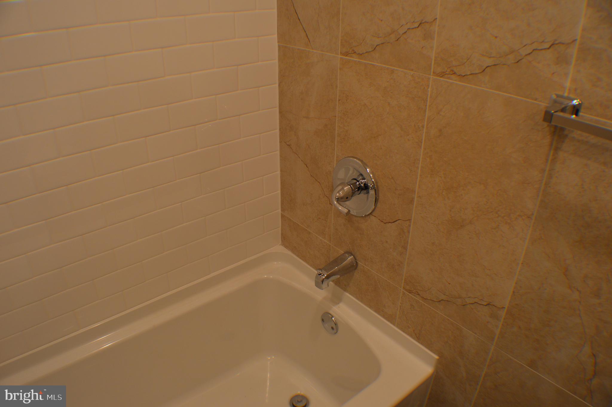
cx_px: 306
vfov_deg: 43.5
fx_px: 509
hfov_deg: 62.0
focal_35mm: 30
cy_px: 204
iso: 400
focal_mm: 20
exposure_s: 1/80
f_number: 4.5
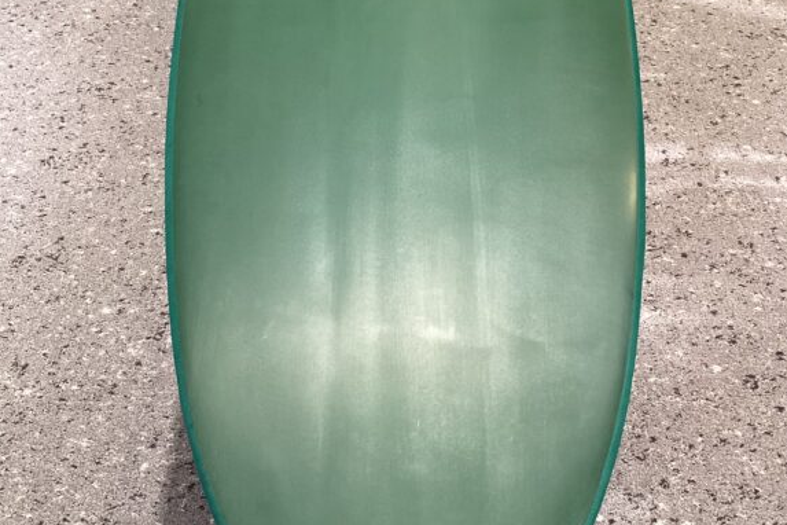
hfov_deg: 43.6
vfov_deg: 29.7
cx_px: 407
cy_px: 184
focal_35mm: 45
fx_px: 984
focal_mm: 3.3
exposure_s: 1/60
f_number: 2.4
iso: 200
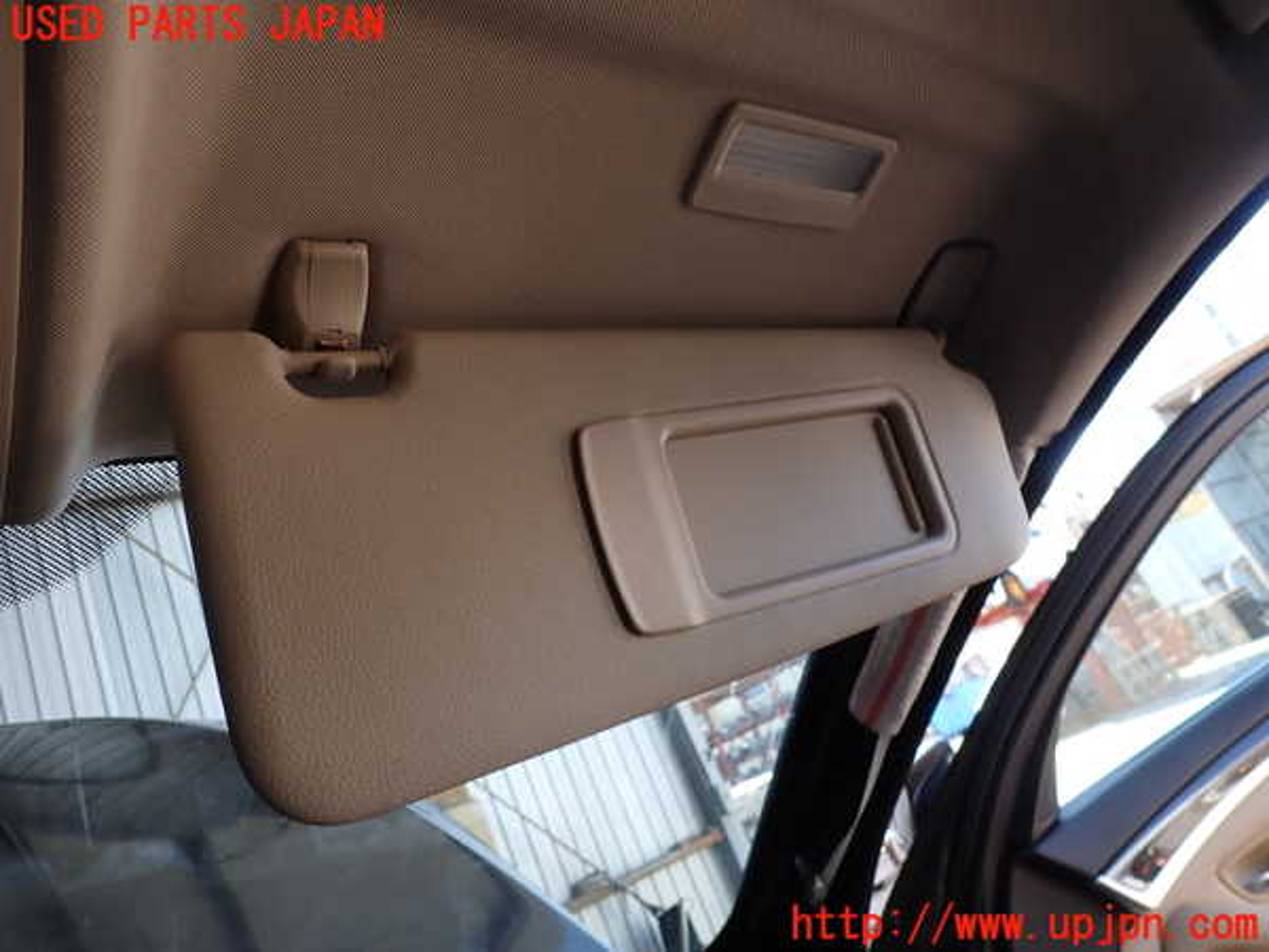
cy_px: 476
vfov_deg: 54.9
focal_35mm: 25
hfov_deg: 69.4
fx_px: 916
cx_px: 634
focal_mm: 4.5
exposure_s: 1/100
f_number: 2.8
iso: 100
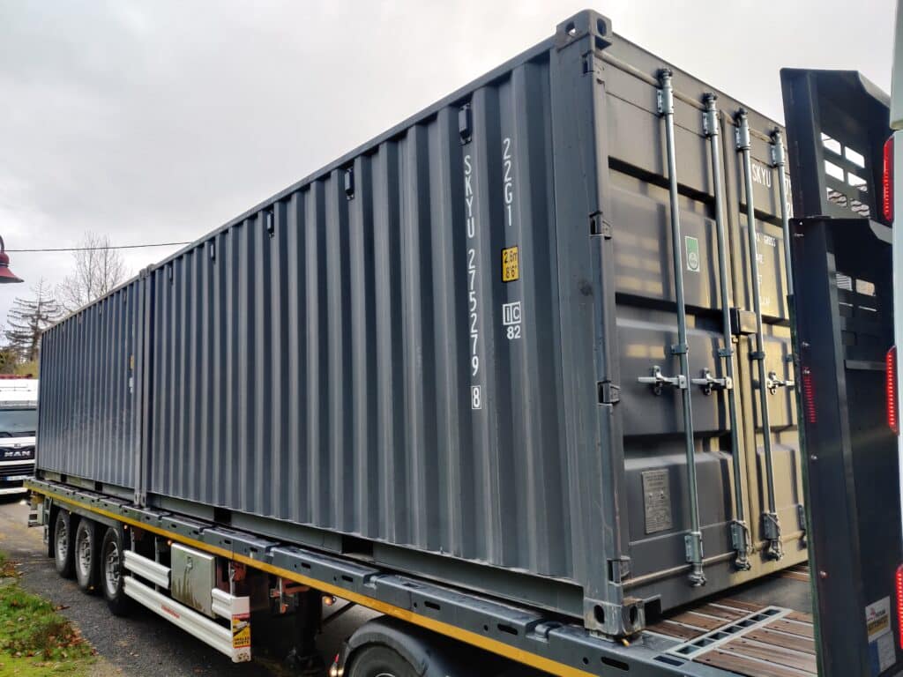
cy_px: 338
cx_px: 452
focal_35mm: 27
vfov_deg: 51.4
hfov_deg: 65.3
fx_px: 704
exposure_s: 1/50
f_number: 1.75
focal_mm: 4.75
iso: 160
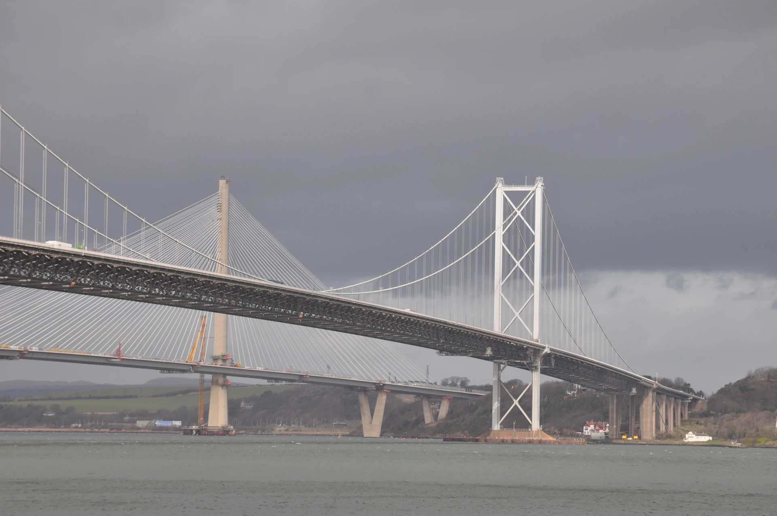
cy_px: 258
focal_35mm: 128
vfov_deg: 10.7
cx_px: 388
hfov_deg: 16.1
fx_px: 2748
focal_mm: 85
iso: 200
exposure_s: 1/320
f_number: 10
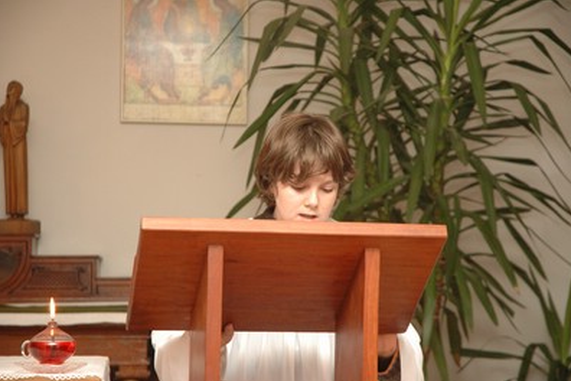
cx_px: 286
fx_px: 1681
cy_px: 190
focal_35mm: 106
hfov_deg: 19.3
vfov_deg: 12.9
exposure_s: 1/60
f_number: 4.5
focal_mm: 70
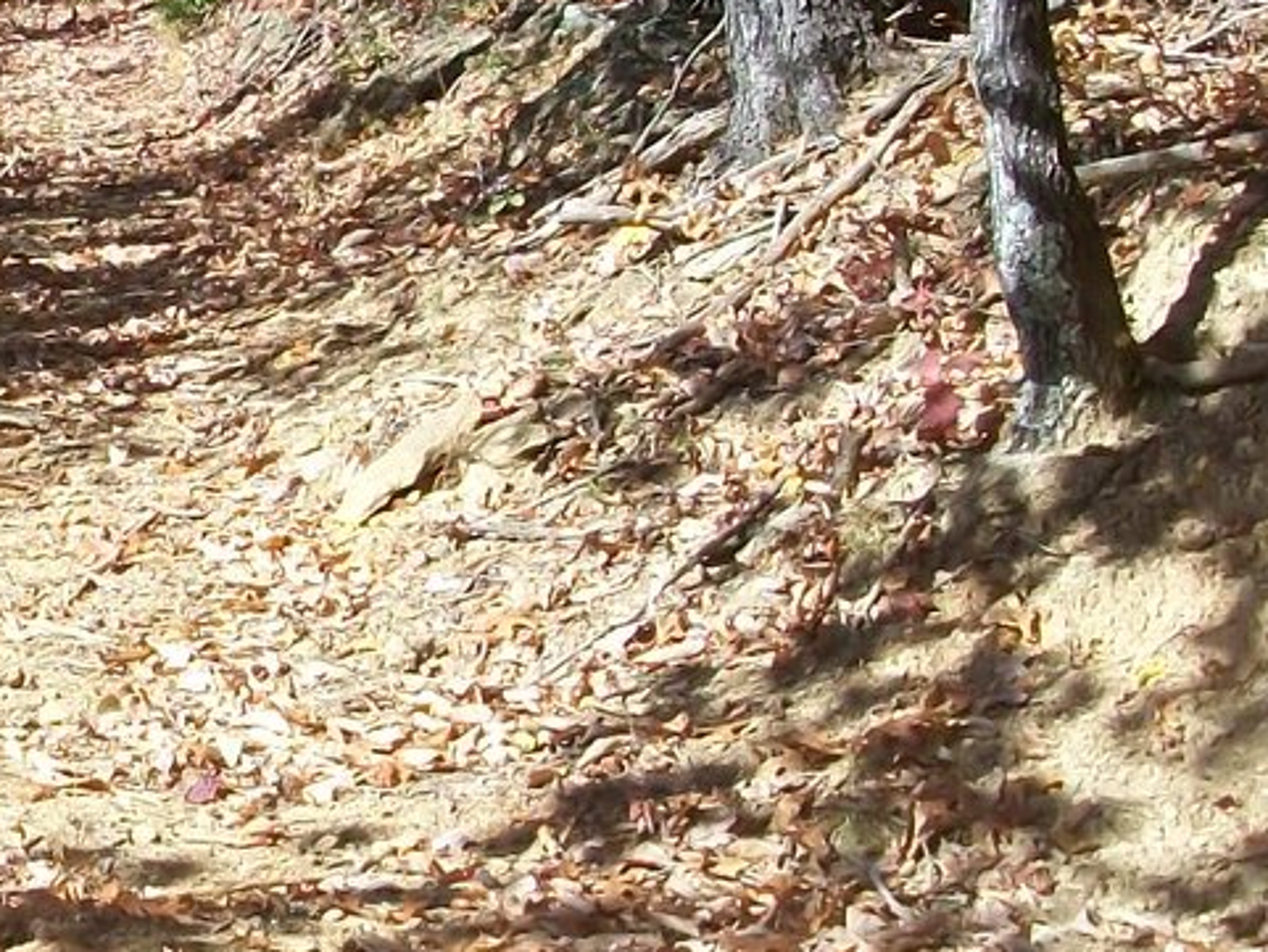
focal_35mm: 107
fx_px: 3920
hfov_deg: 17.6
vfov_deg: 13.7
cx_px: -217
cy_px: 149
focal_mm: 5.7
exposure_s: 1/640
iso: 80
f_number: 2.8
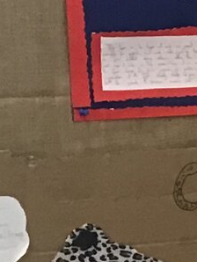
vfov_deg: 9.3
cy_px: 172
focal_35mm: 213
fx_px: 1614
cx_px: 790
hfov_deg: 5.9
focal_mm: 3.3
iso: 100
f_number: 2.4
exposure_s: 1/33
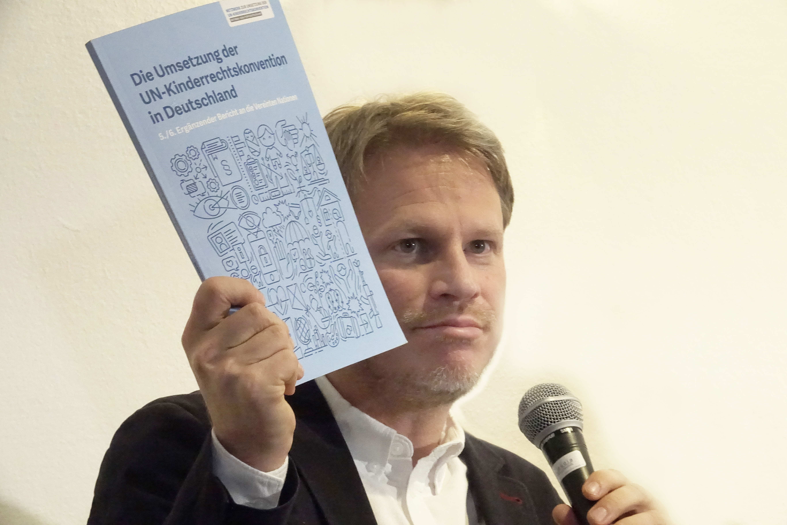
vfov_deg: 8.6
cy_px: 262
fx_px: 3476
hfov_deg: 12.9
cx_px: 394
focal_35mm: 159
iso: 5000
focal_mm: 58.29
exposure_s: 1/60
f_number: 9
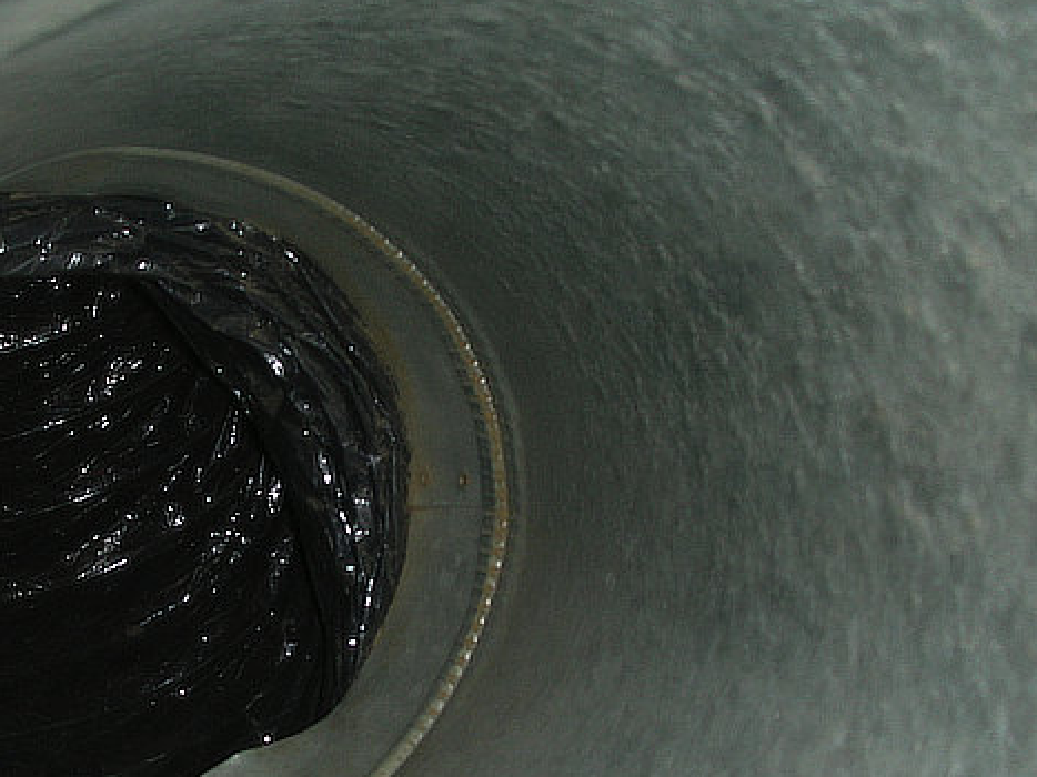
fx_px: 1797
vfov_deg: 24.4
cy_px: 457
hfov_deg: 31.7
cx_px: 282
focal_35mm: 60
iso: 50
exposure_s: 1/60
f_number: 3
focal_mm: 5.8
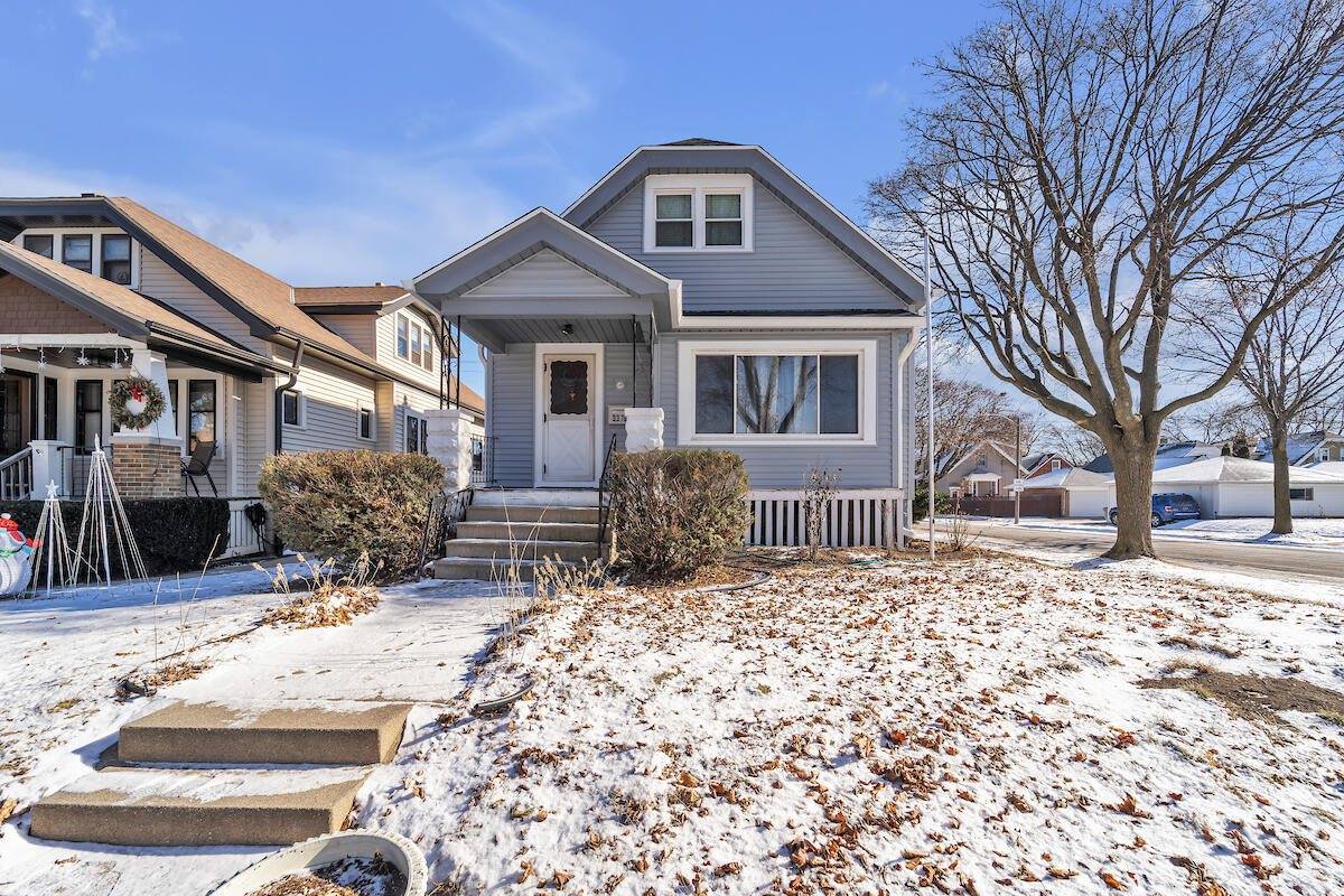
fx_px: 523
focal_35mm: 14
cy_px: 448
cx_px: 672
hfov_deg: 104.3
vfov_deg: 81.2
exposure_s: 1/100
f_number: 9
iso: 100
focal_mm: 14
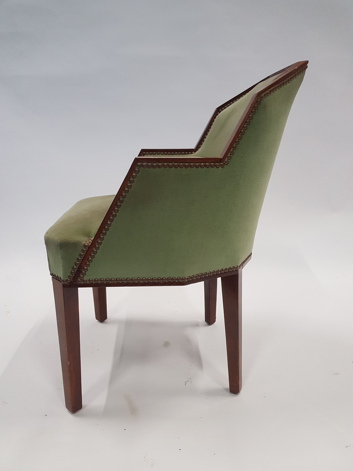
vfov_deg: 67.3
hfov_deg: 53.1
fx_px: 354
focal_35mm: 26
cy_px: 236
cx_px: 176
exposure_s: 1/50
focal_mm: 4.2
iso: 160
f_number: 1.7
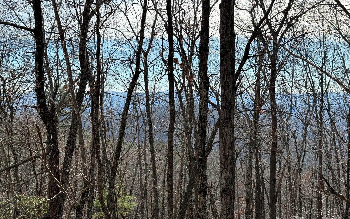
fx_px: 486
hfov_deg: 39.6
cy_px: 119
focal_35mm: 51
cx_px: 175
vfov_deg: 25.3
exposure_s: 1/3378
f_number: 1.78
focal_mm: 6.76
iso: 80
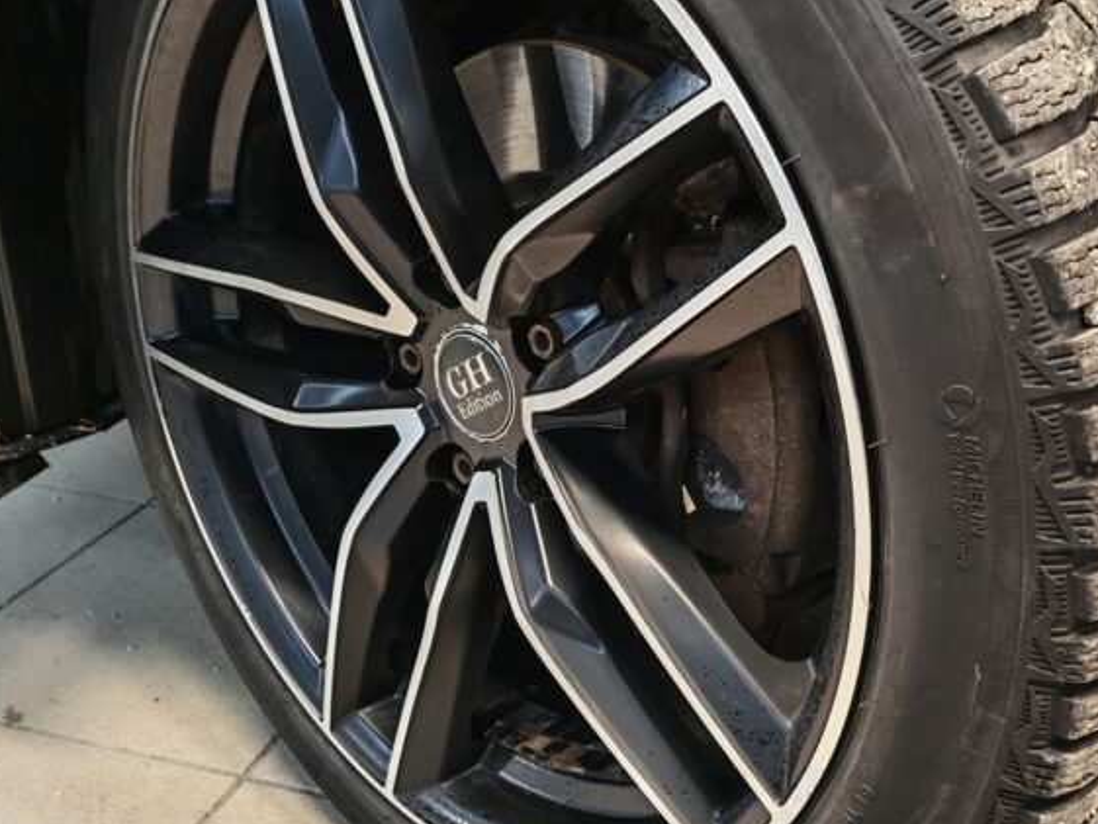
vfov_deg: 34.3
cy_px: 341
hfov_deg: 44.3
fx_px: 1333
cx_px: 707
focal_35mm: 42
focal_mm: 5.4
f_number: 1.6
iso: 200
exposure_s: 1/50
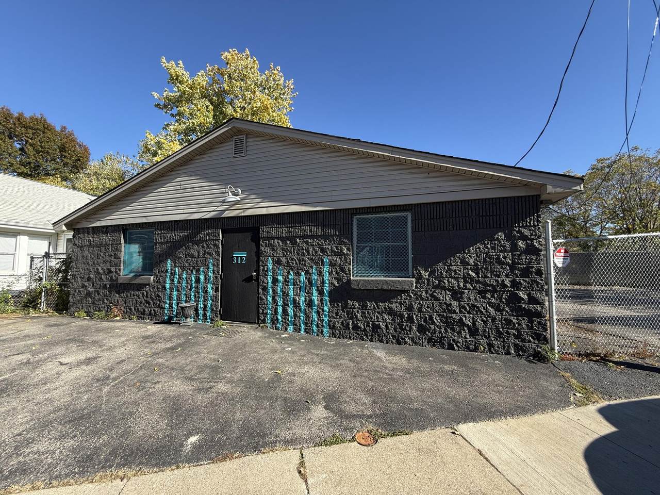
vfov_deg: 85.7
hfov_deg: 102.1
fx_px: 267
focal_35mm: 14
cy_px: 248
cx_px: 330
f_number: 2.2
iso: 50
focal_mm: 2.22
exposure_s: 1/506
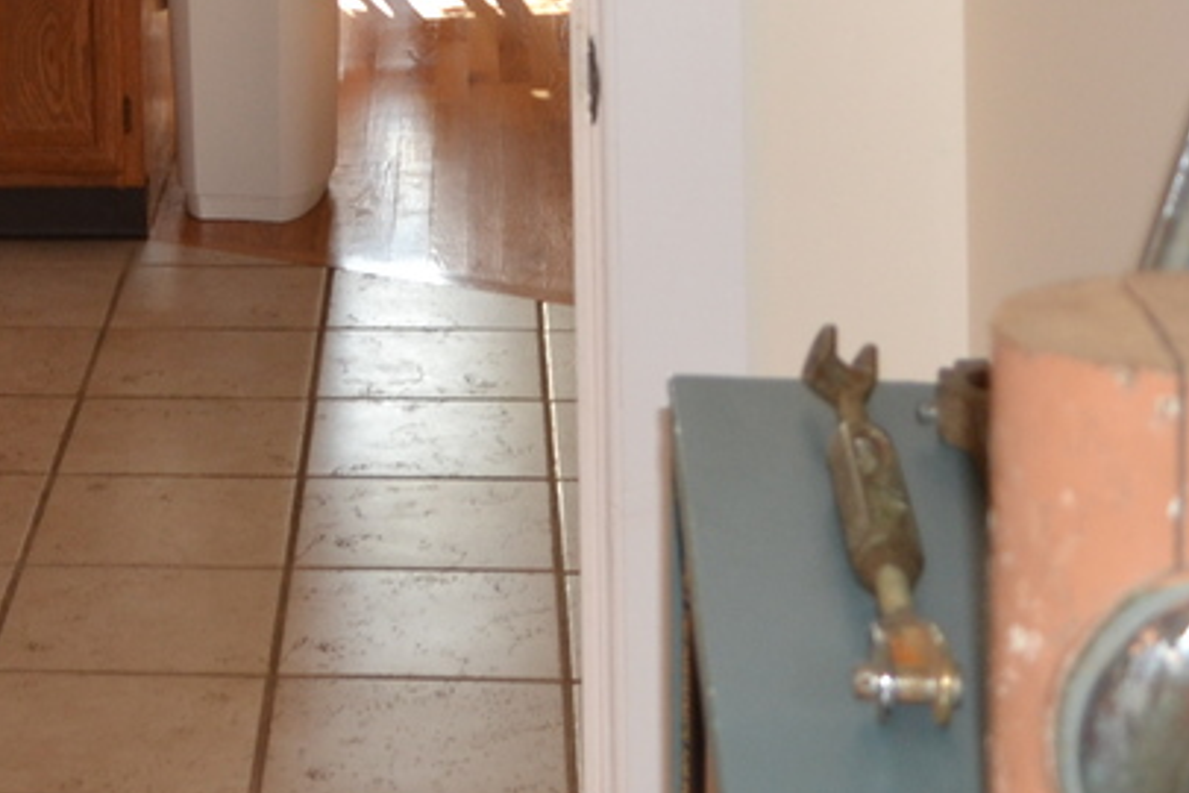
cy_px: -458
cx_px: -29
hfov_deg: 20.5
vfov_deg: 13.3
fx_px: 3170
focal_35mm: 96
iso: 400
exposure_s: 1/80
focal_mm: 18
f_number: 4
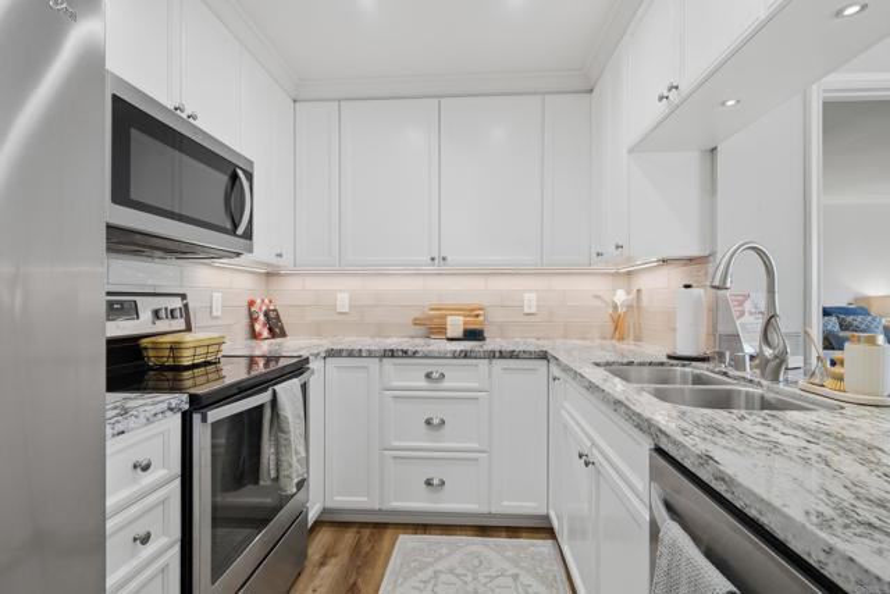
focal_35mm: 16
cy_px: 297
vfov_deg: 73.8
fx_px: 396
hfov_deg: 96.7
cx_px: 445
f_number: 9
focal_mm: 16
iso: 320
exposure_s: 1/80
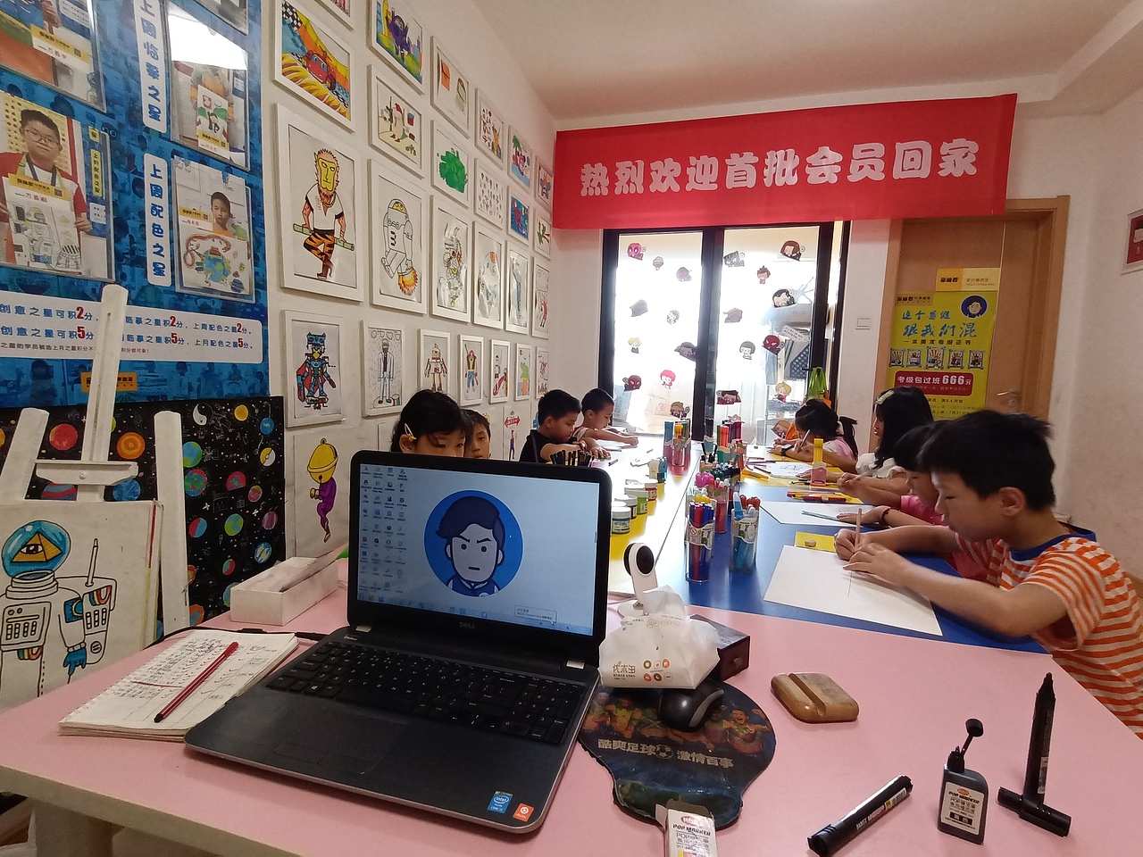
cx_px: 572
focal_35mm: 17
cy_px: 428
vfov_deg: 74.7
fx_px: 561
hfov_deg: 91.0
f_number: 2.4
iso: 216
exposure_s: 1/33.3
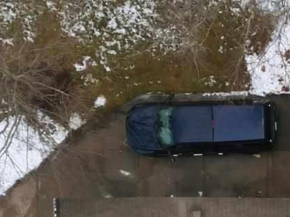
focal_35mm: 142
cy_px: 258
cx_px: 466
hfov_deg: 13.0
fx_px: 1189
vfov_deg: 10.3
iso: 120
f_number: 1.7
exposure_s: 1/80
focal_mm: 6.7
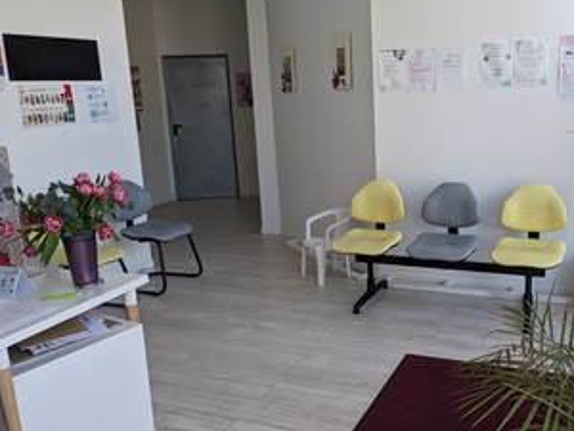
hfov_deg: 50.7
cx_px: 367
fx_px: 597
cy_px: 228
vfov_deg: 39.6
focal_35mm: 36
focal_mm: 4.38
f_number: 1.73
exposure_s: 1/130
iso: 61
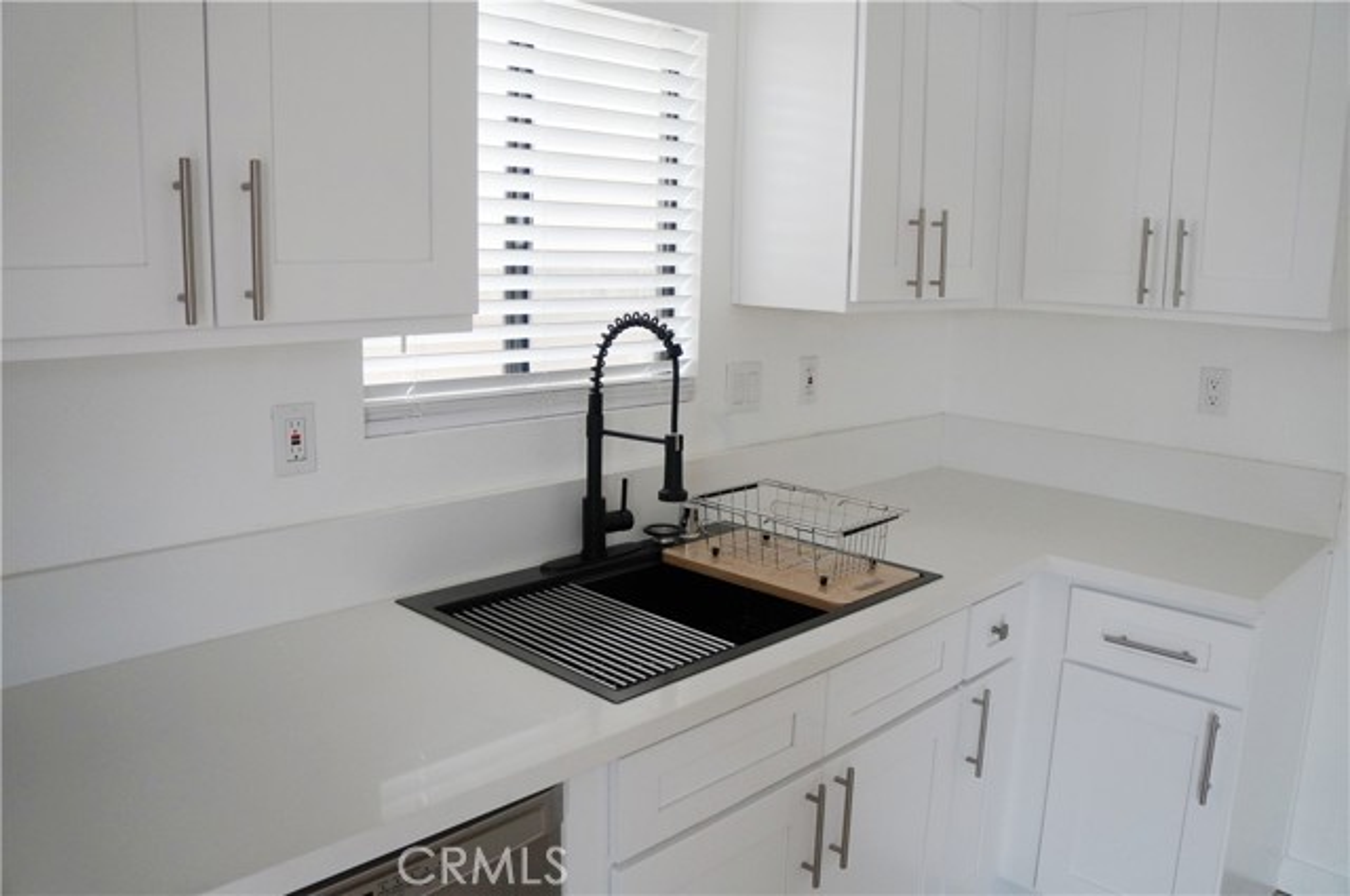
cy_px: 448
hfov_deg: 67.4
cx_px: 675
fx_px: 1011
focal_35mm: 27
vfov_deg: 47.8
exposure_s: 1/160
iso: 640
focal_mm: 18
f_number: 4
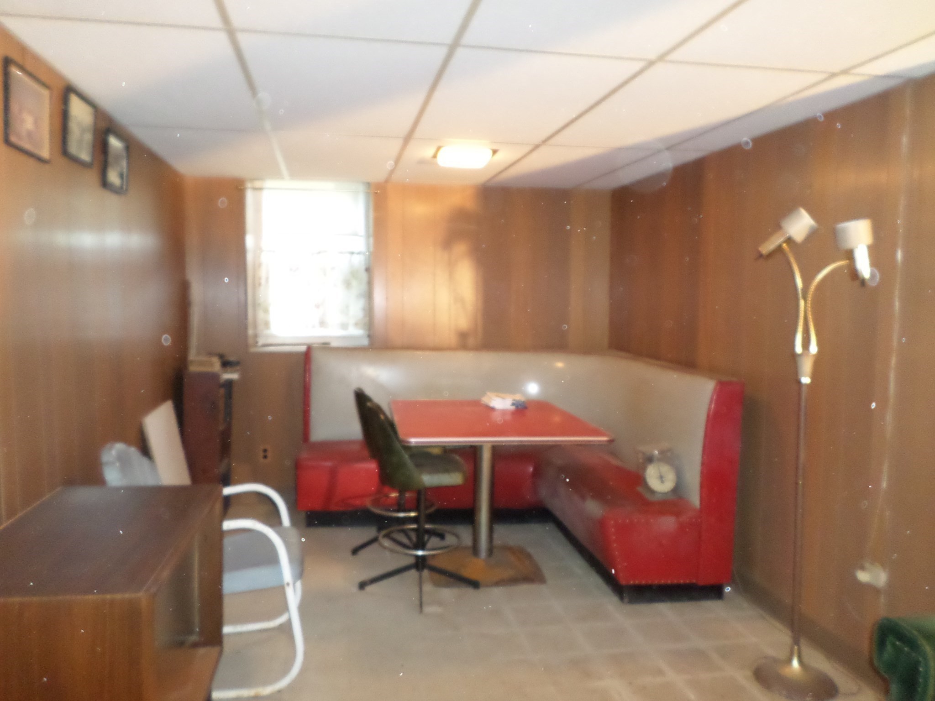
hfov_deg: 69.4
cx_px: 468
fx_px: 675
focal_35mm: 25
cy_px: 350
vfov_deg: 54.9
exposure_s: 1/30
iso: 400
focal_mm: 4.5
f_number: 2.5
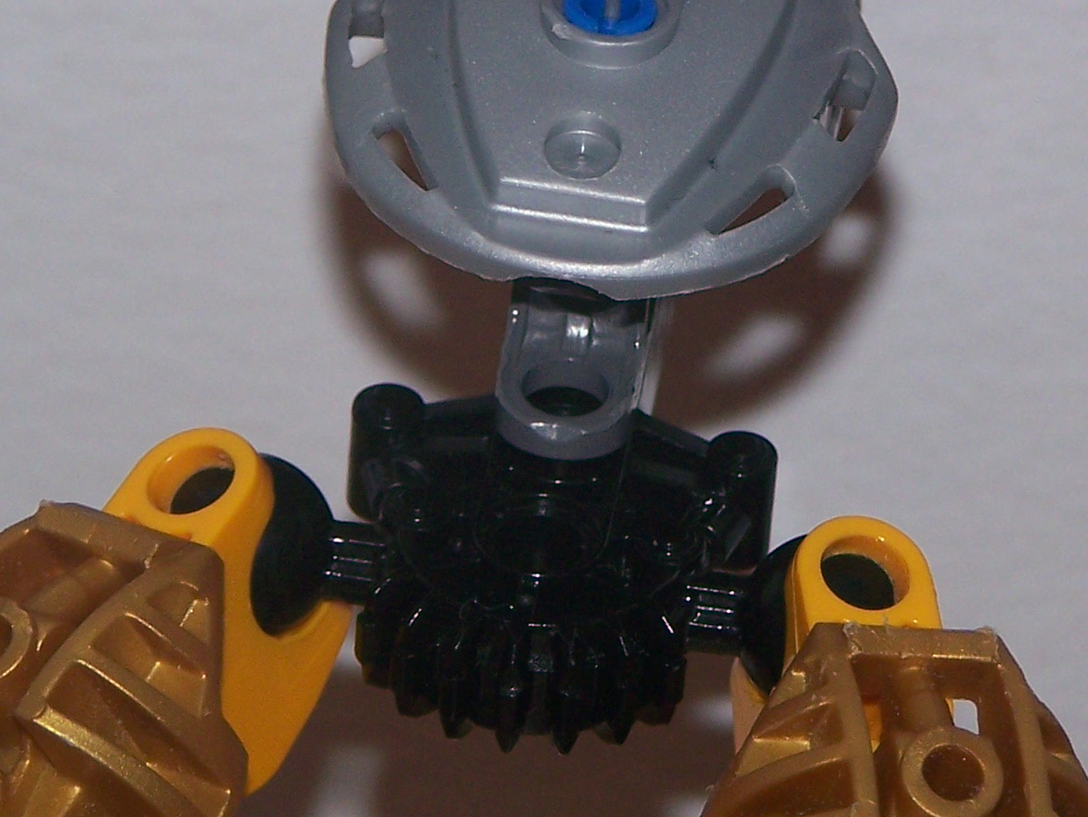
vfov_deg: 4.4
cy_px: 73
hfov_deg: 5.9
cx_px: 630
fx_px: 10565
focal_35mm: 336
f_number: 3.2
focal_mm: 23.1
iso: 80
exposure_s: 1/100
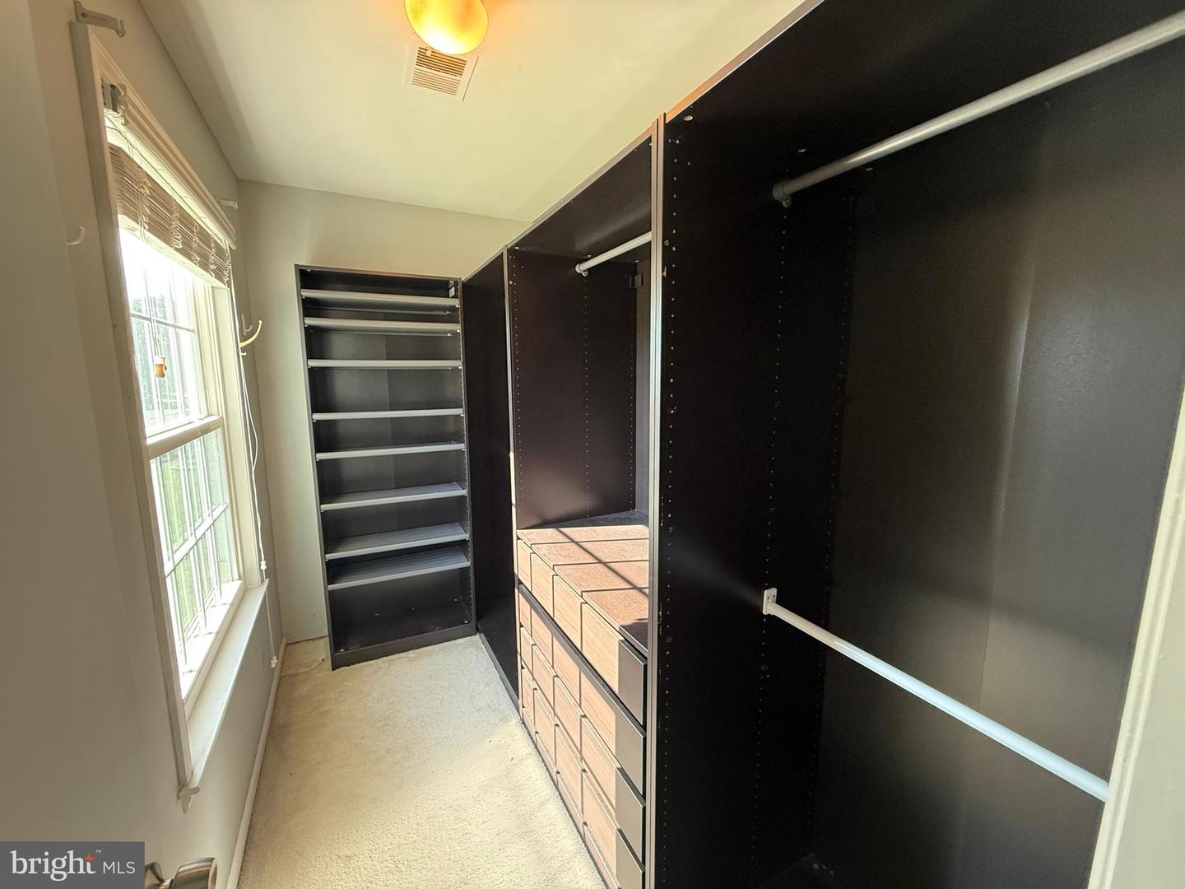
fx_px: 479
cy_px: 444
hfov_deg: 102.1
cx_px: 592
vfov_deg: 85.7
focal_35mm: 14
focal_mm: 2.22
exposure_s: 1/60
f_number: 2.2
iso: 500
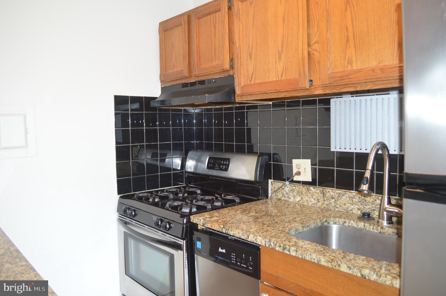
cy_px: 148
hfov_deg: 67.4
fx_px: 334
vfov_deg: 47.8
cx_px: 223
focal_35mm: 27
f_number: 3.5
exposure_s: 1/60
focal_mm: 18
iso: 1250
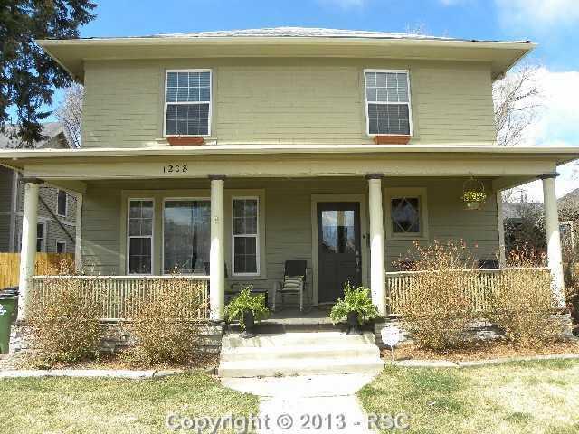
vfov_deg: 53.1
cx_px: 290
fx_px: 435
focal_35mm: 26
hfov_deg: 67.3
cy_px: 217
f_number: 5
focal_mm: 4.6
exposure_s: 1/174
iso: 64
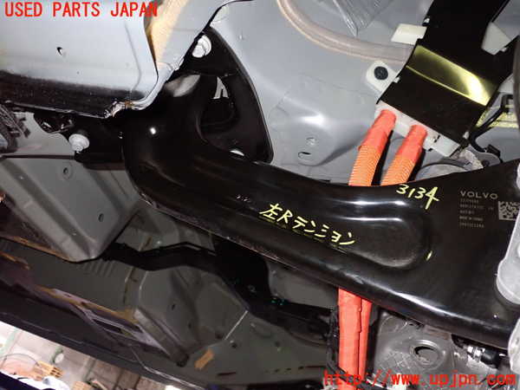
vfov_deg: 46.8
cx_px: 260
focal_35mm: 30
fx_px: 451
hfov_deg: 60.0
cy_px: 195
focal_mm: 5.4
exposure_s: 1/30
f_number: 6.3
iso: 640
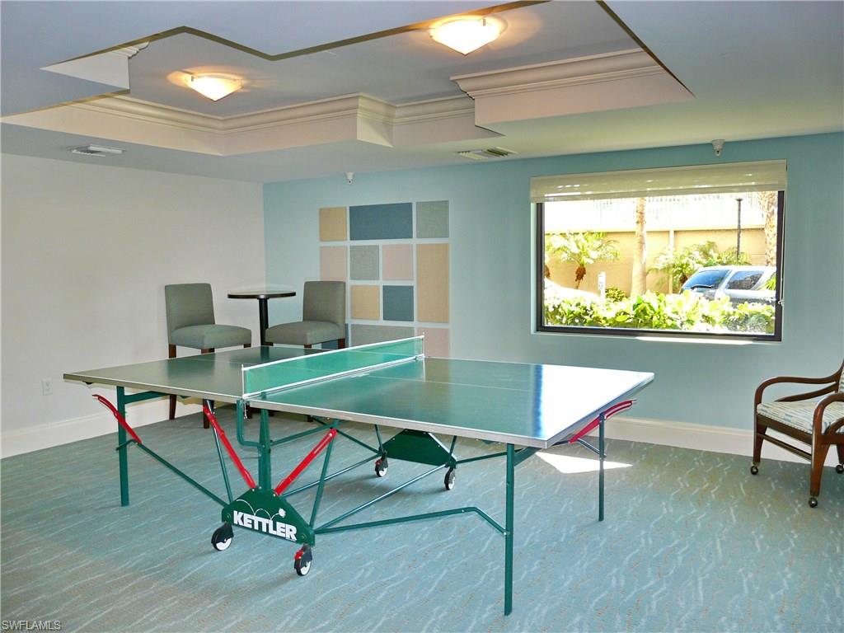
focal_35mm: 28
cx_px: 422
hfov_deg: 63.4
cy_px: 316
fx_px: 683
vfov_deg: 49.7
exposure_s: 1/25
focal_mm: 4.6
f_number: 2.8
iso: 100
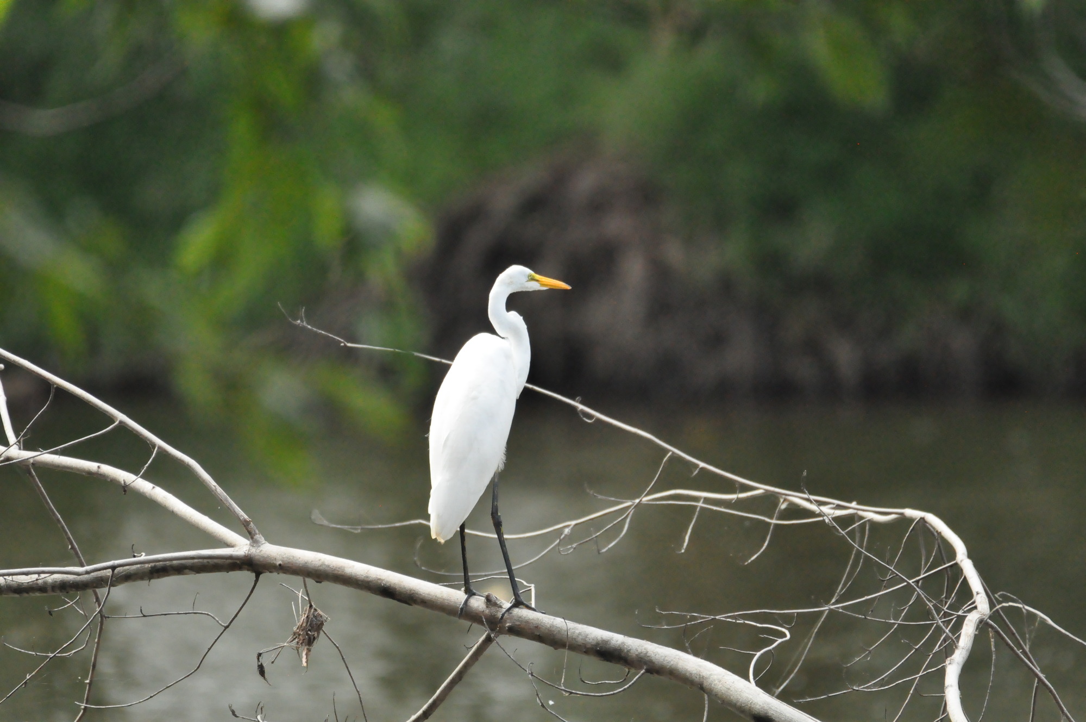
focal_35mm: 750
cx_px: 543
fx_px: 22599
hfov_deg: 2.8
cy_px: 361
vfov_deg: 1.8
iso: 3200
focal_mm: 500
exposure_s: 1/4000
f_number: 5.6
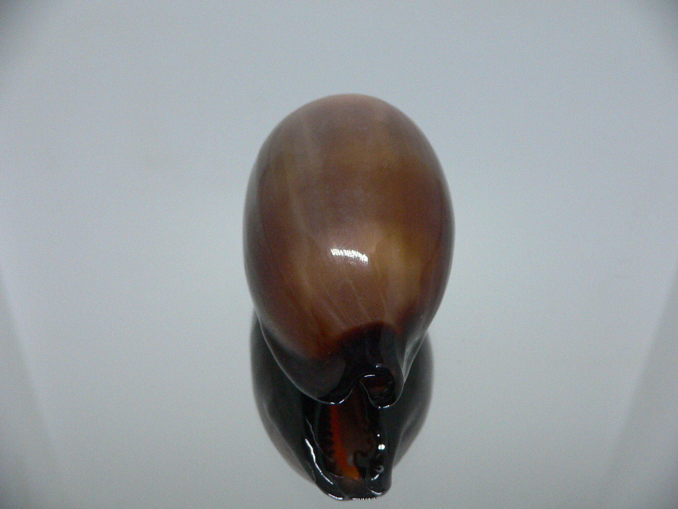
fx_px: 686
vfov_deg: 40.7
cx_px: 339
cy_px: 254
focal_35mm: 35
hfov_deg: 52.6
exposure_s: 1/60
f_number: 2.8
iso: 200
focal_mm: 4.6
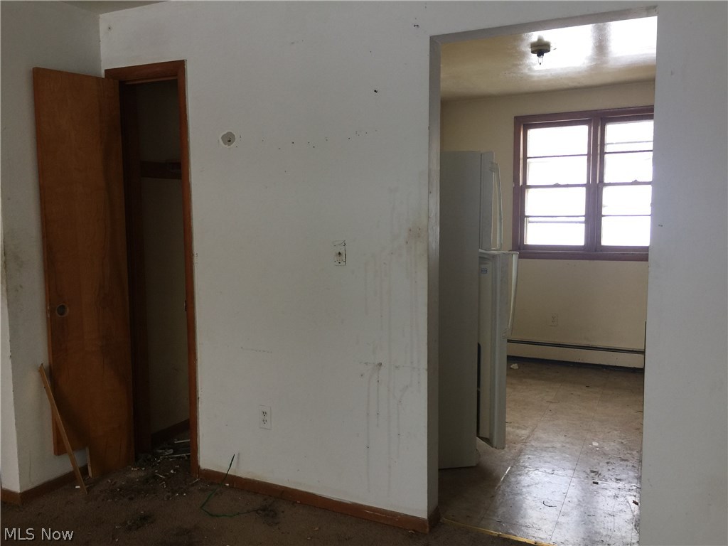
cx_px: 364
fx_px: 610
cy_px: 273
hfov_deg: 61.7
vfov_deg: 48.2
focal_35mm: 29
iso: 32
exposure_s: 1/30
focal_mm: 4.15
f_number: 2.2
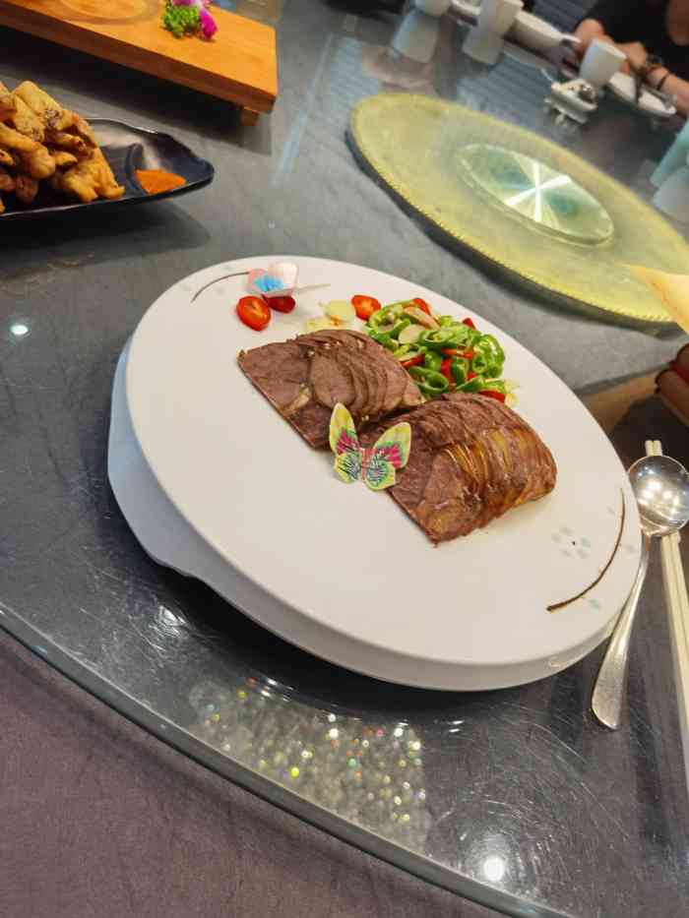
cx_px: 344
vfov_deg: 65.3
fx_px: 716
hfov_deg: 51.4
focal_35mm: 27
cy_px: 459
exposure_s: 1/104
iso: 50
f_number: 1.9
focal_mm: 6.71
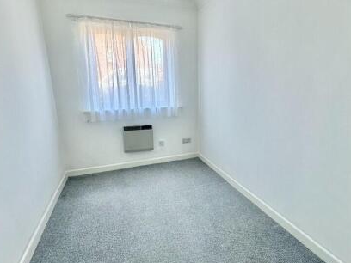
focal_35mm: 20
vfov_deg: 66.0
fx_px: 203
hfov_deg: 81.3
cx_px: 198
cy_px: 132
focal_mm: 2.22
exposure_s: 1/100
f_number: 2.2
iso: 100
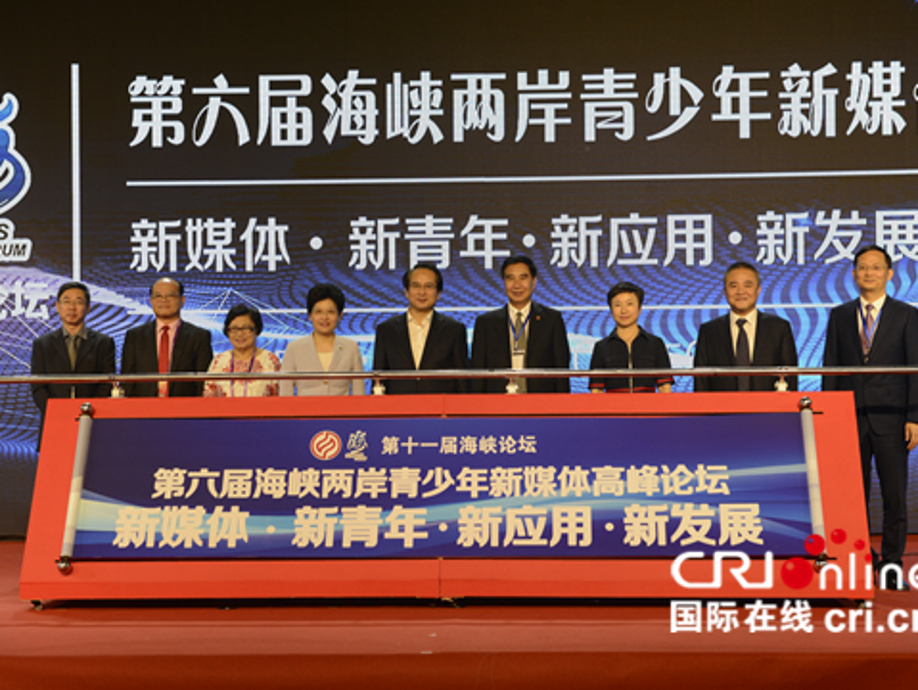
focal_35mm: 64
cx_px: 454
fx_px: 1699
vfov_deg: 23.0
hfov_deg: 30.2
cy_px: 344
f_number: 3.5
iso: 800
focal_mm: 58
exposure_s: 1/100
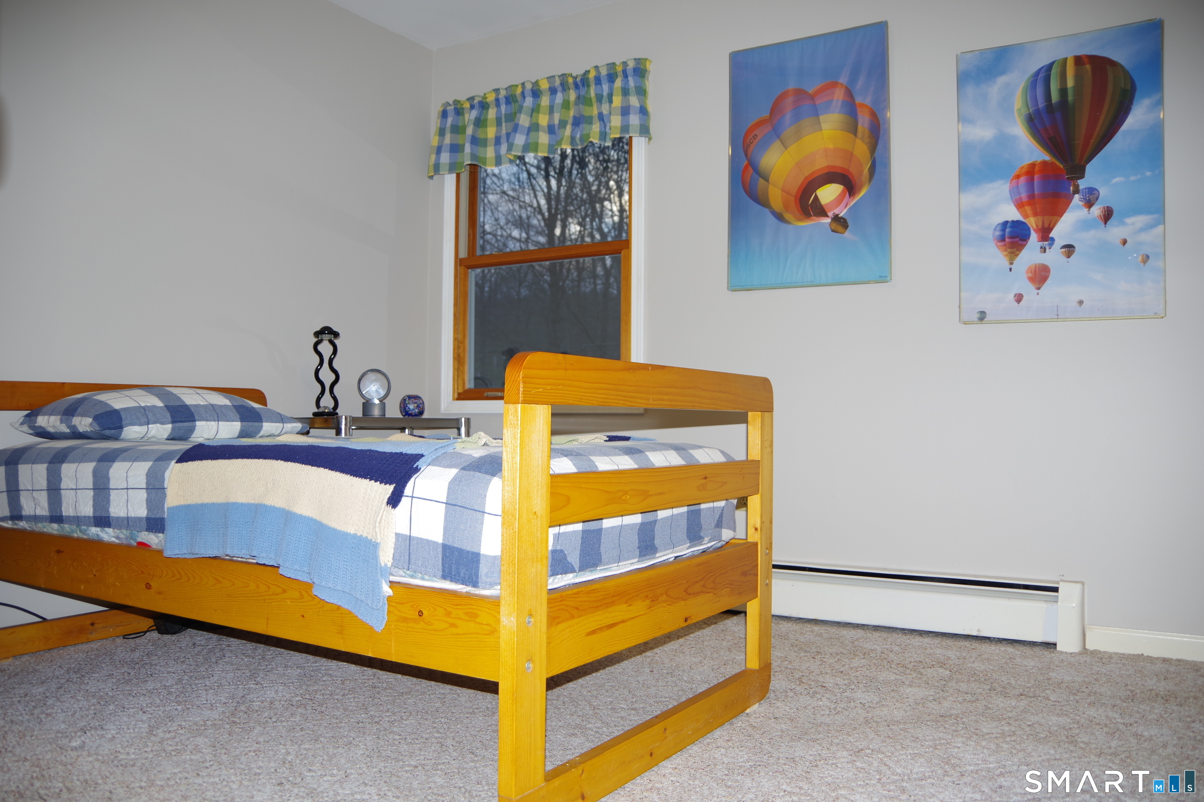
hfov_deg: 67.4
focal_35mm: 27
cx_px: 602
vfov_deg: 47.9
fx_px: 903
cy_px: 401
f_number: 3.5
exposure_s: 1/50
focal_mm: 18
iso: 100
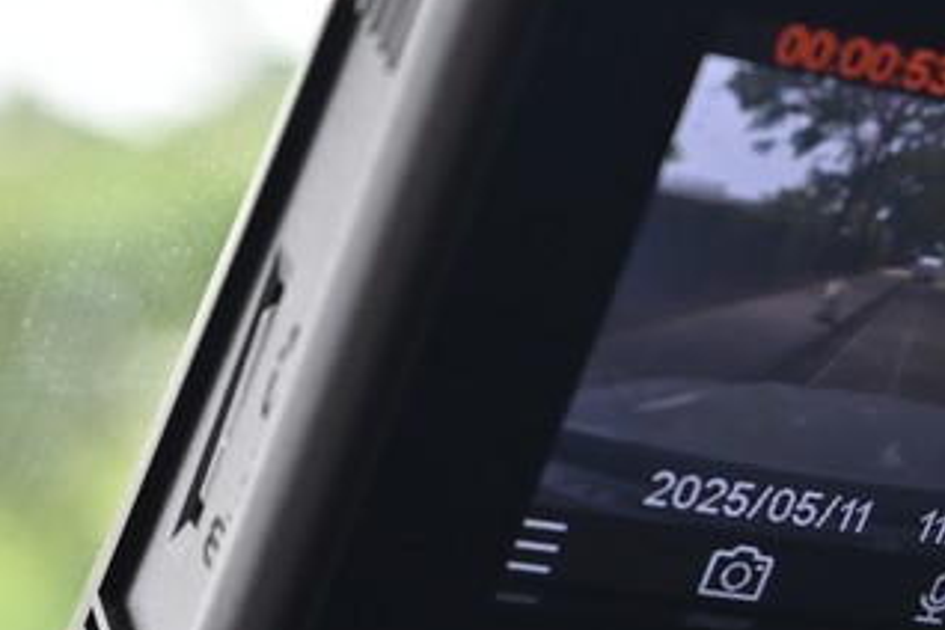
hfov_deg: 11.8
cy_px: 623
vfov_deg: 7.9
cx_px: 728
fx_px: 4541
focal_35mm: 173
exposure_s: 1/45
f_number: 5.6
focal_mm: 33.5
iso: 280
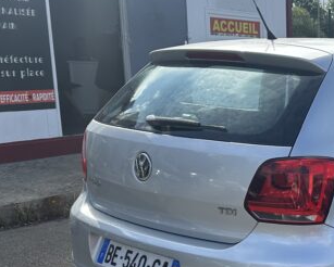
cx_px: 397
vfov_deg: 24.7
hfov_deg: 27.4
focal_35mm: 61
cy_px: 206
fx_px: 603
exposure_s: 1/3356
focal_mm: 6.86
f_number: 1.78
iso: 80
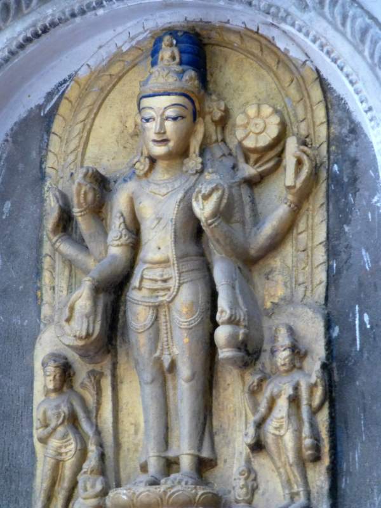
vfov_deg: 5.1
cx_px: 190
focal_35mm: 386
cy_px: 254
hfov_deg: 3.9
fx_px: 5665
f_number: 5.9
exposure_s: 1/30
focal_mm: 68.9
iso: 800
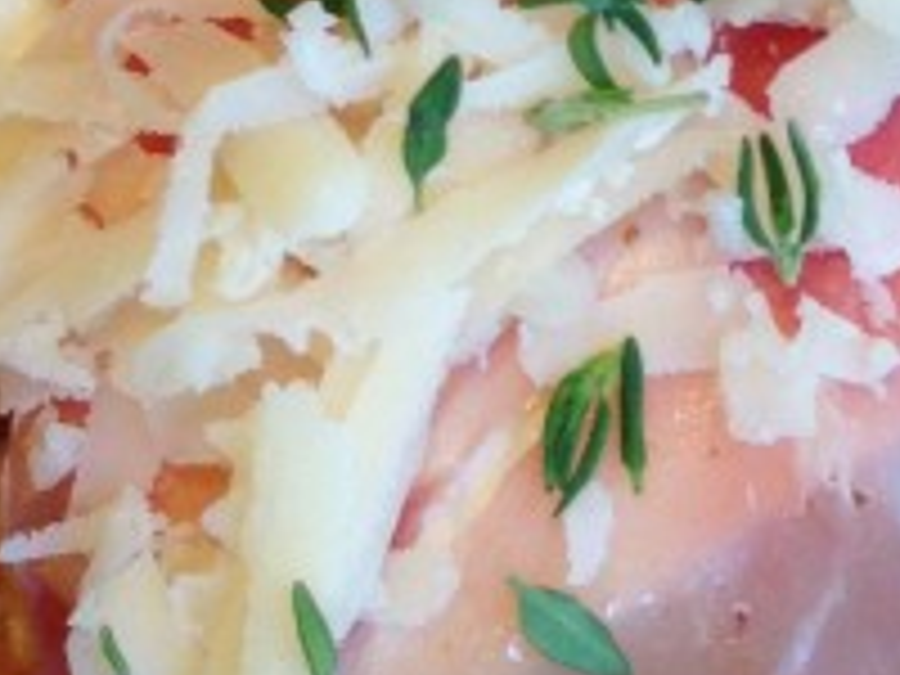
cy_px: -1066
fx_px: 4394
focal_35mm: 169
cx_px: 850
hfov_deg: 11.6
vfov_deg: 8.0
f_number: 2.4
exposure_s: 1/20
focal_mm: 4.12
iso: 80
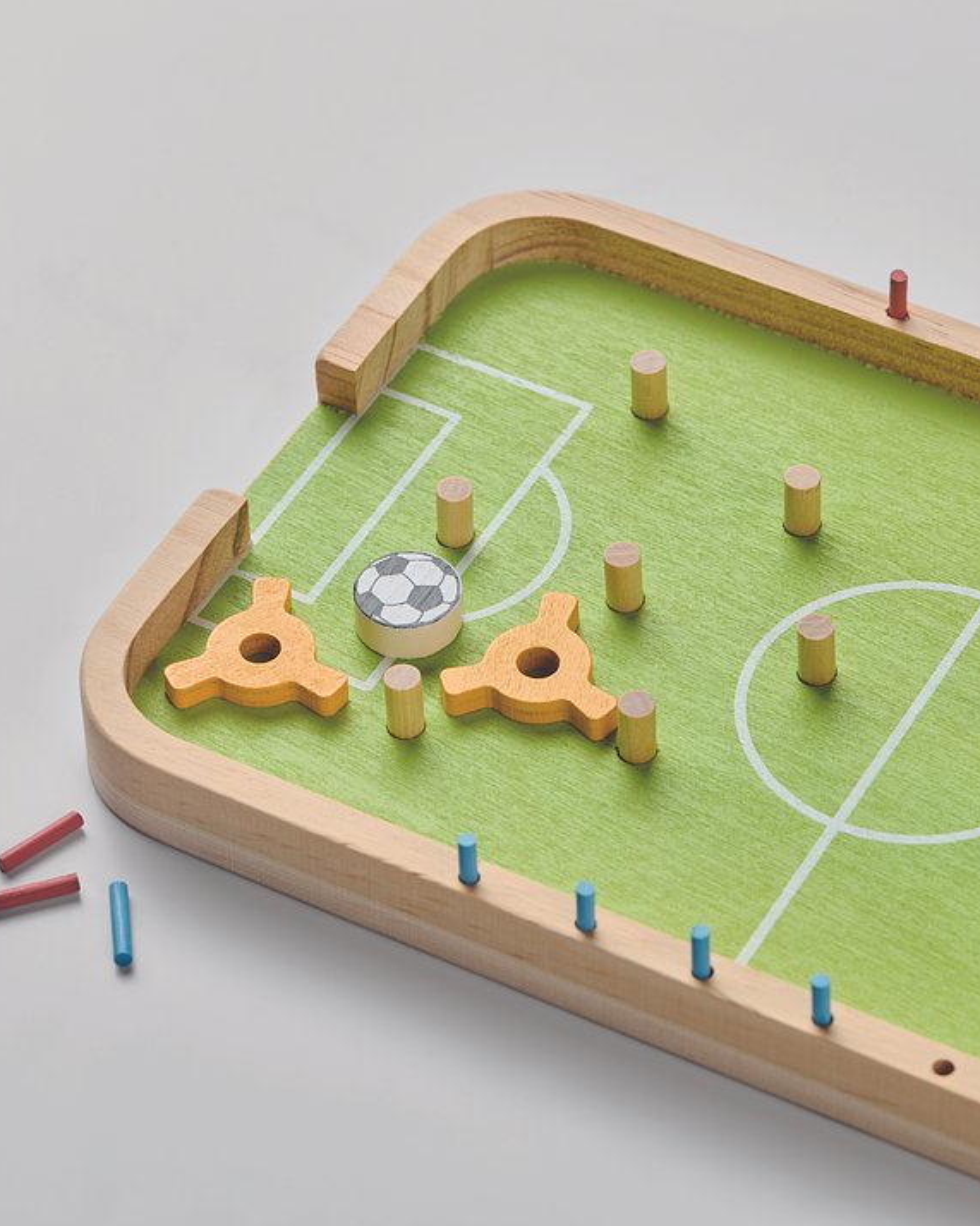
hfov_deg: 10.4
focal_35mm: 149
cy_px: 611
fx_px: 5403
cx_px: 384
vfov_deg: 12.9
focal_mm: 105
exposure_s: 1/125
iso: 80
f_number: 14
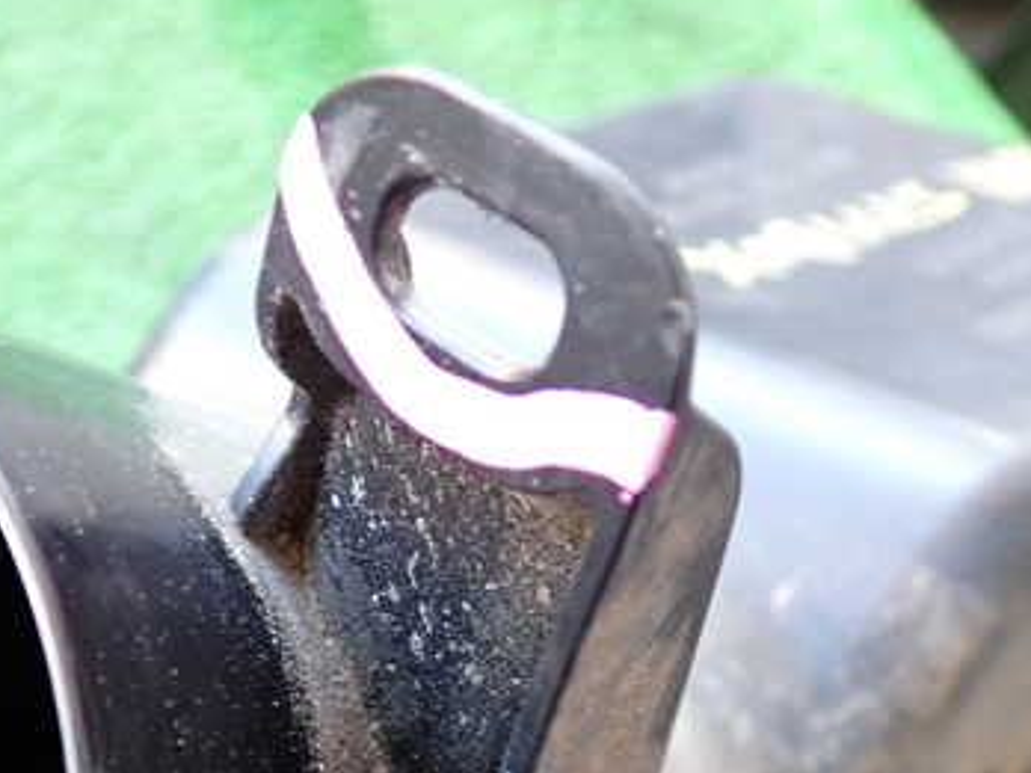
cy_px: 498
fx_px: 1847
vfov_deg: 23.6
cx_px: 237
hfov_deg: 30.6
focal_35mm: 62
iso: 400
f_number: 2.5
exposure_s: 1/40
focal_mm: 6.37
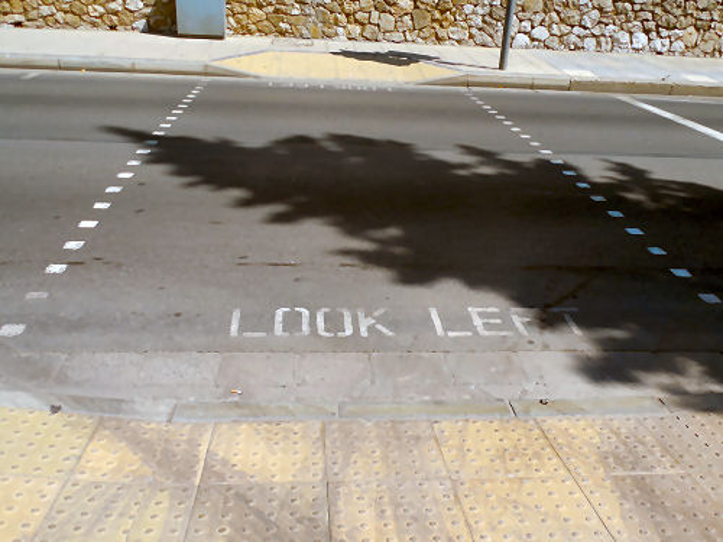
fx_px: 647
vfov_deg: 45.4
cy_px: 271
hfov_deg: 58.4
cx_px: 362
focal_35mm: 31
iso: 125
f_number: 3.6
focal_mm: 5.6
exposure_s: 1/640
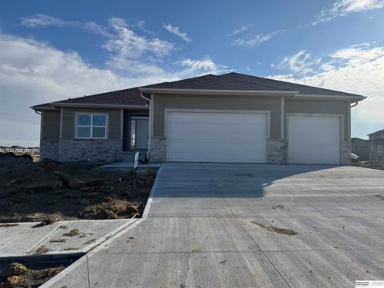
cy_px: 144
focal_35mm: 24
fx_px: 266
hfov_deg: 71.6
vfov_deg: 56.8
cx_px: 192
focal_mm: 6.76
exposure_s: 1/7092
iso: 80
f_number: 1.78
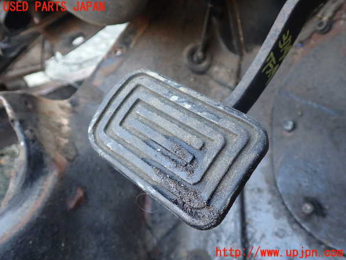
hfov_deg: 60.0
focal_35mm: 30
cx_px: 173
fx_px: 300
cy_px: 130
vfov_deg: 46.8
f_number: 2.3
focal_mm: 5.4
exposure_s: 1/60
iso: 200
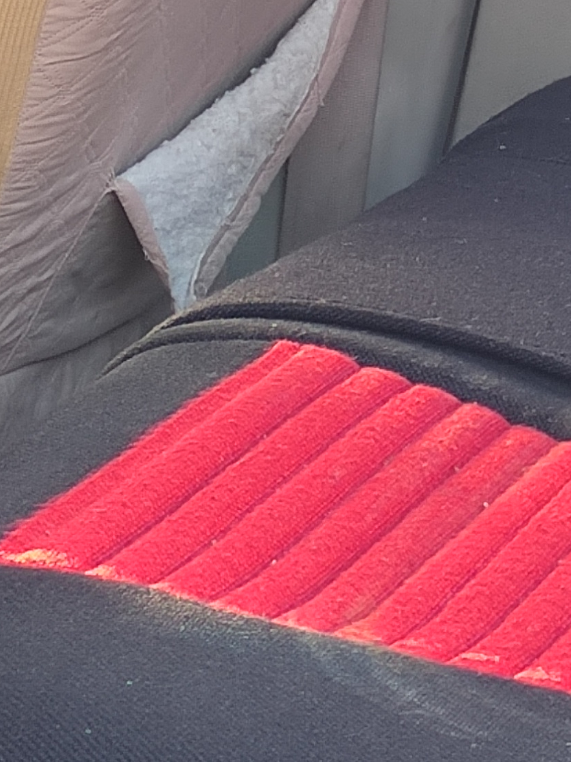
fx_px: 3565
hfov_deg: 9.0
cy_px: 104
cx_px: 827
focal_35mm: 162
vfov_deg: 12.1
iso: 319
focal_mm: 5.52
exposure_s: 1/100
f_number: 1.9
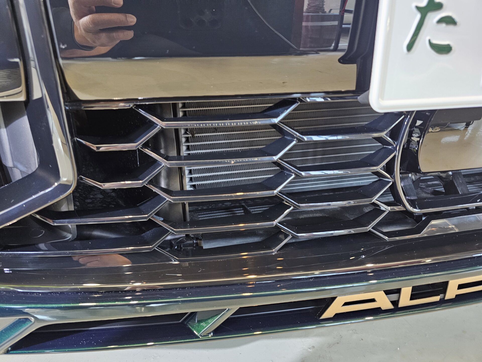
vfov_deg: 58.9
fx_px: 320
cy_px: 181
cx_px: 241
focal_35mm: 23
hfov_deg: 73.9
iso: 640
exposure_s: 1/24
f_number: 1.7
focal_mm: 6.3
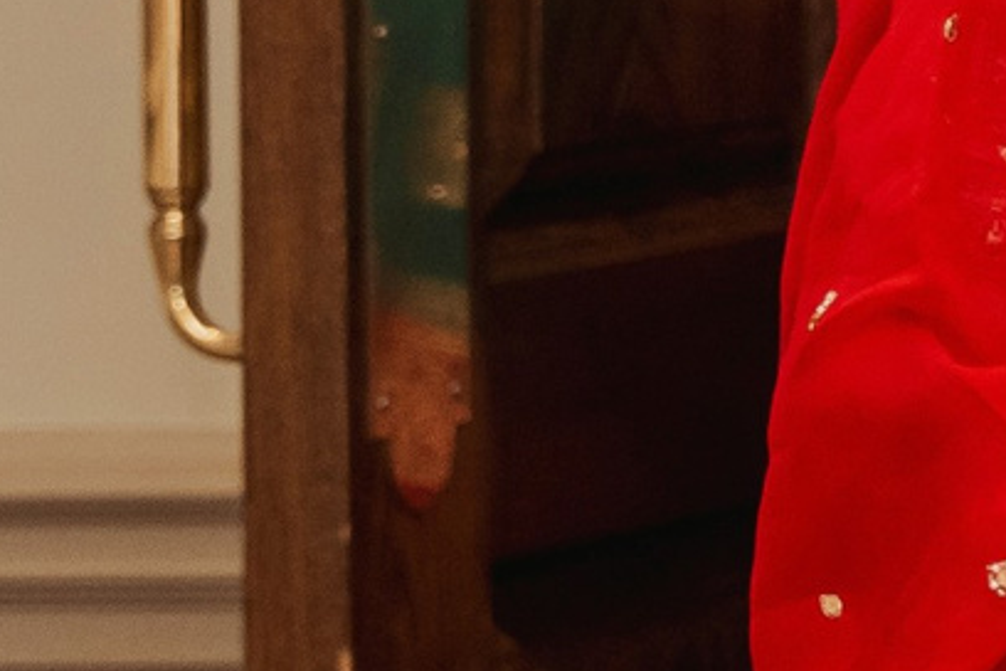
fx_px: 7580
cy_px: -60
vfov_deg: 5.1
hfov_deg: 7.1
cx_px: 2508
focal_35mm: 271
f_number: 2.8
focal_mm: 43.2
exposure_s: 1/200
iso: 800
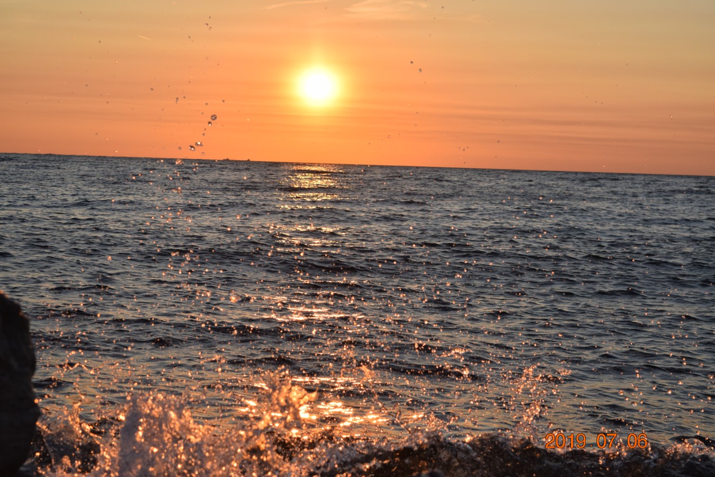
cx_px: 358
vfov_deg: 16.6
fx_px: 1638
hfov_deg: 24.6
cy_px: 238
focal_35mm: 82
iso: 400
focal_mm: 55
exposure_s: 1/1600
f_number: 7.1
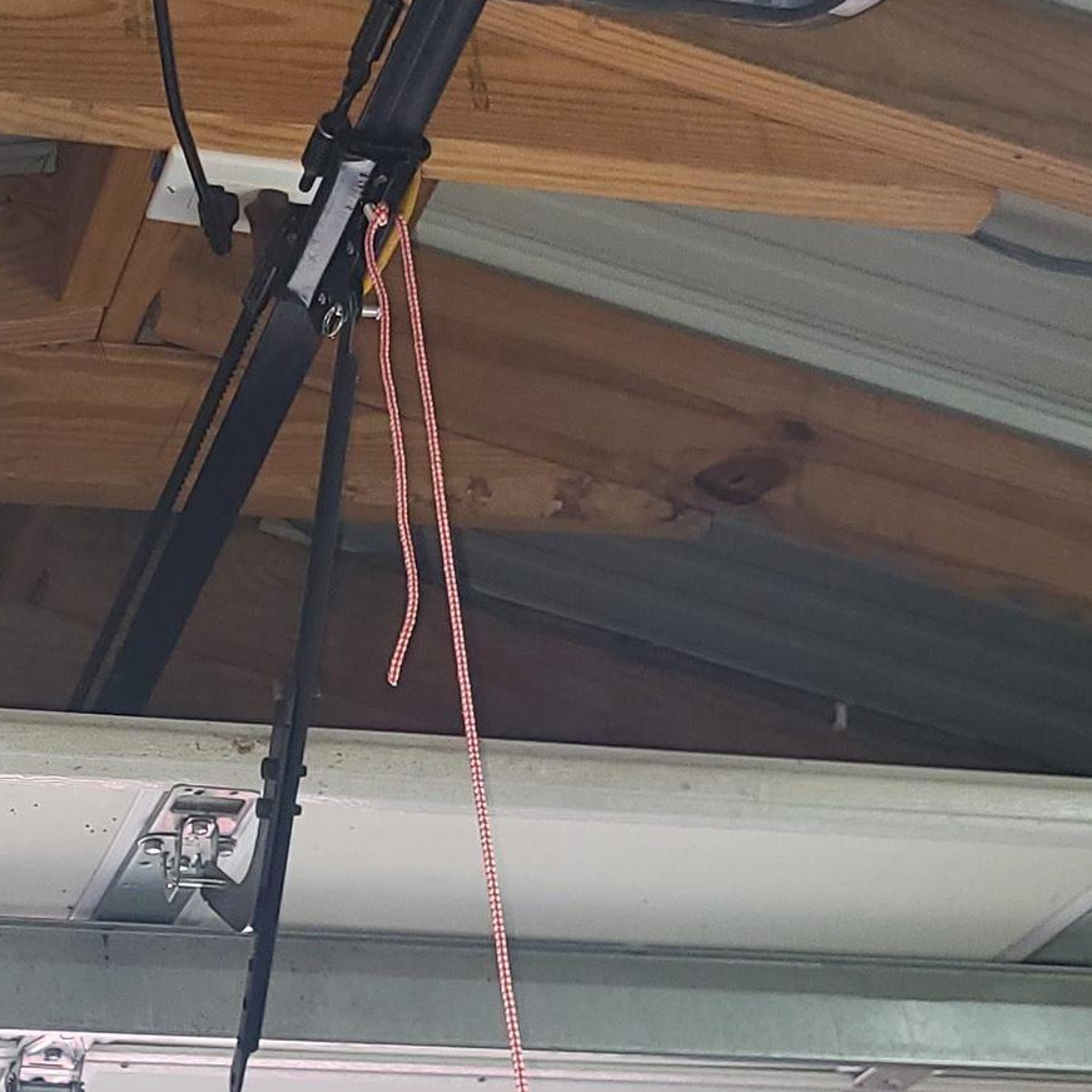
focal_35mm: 81
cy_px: 666
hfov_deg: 20.8
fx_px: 2891
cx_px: 45
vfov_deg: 21.4
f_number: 1.8
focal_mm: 5.4
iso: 100
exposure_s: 1/60
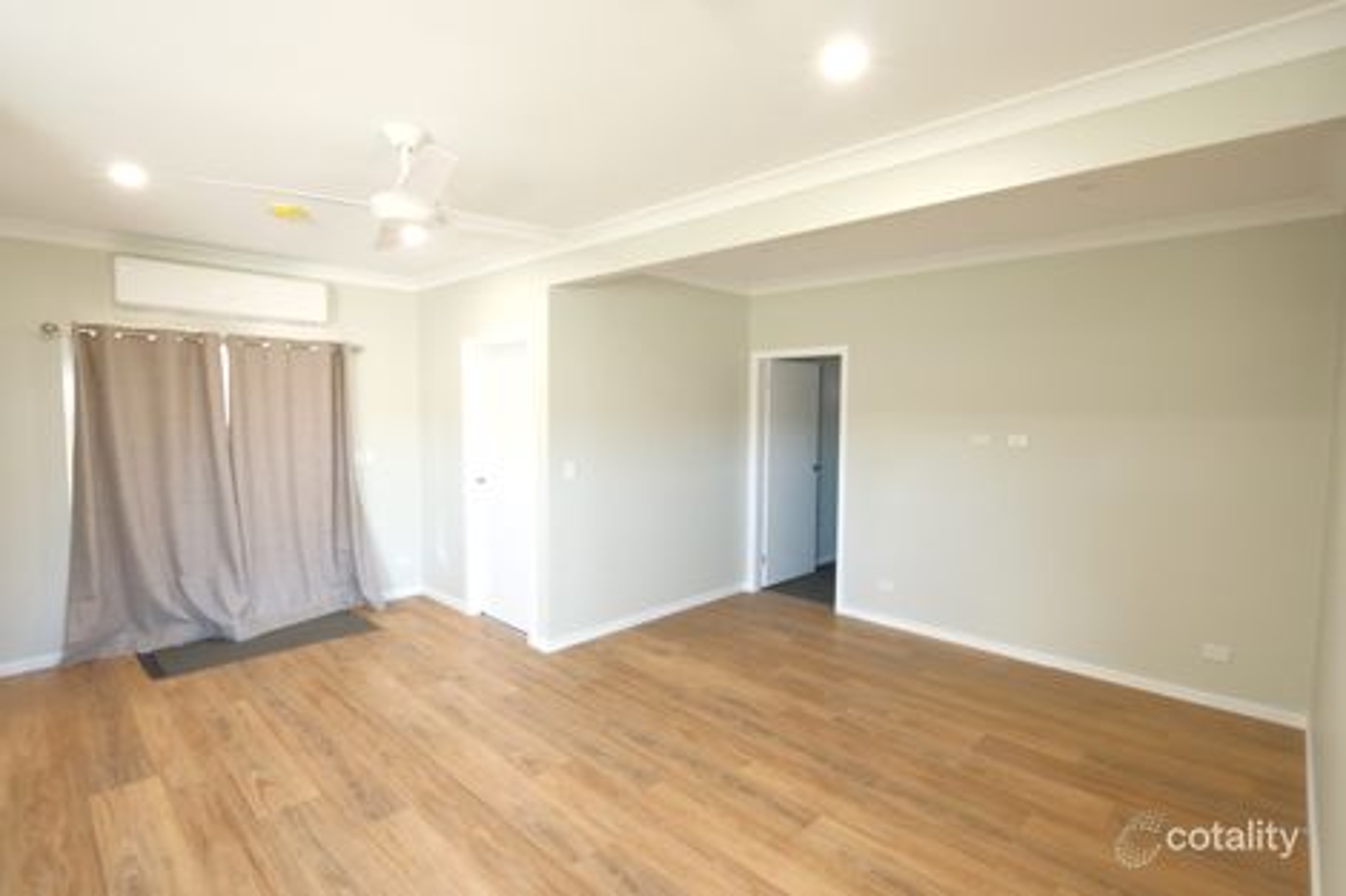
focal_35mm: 17
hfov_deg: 93.3
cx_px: 673
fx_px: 635
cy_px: 448
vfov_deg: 70.4
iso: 6400
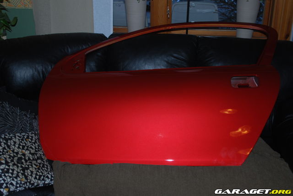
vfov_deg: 29.9
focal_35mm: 45
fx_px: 367
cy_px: 98
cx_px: 146
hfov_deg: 43.6
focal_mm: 30
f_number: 4.8
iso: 200
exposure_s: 1/60
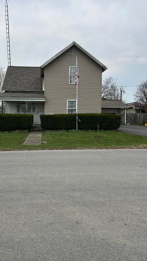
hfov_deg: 40.0
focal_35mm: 29
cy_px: 128
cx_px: 59
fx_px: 201
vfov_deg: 66.1
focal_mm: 5.7
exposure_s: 1/3704
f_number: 1.5
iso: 50
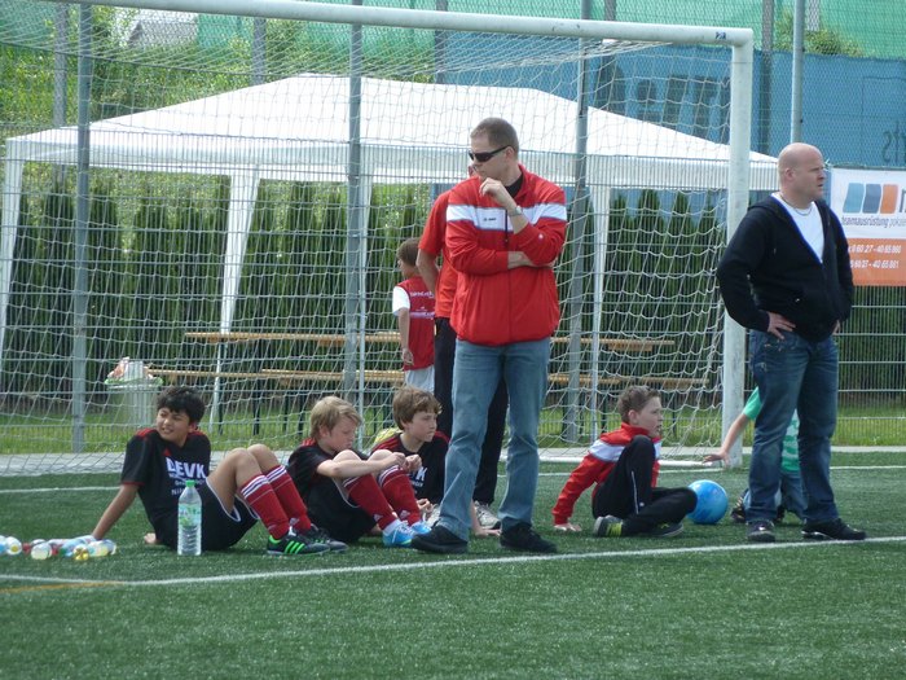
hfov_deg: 6.6
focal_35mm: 300
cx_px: 453
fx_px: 7852
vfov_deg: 5.0
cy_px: 340
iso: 160
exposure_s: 1/320
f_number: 4.9
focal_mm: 49.2
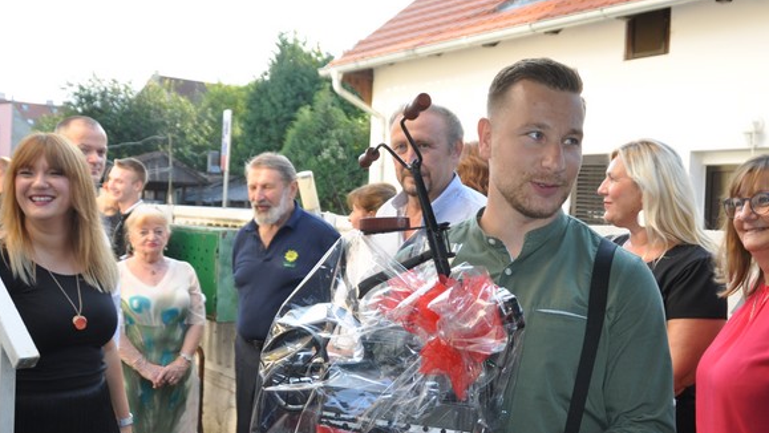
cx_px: 474
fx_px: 816
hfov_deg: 50.0
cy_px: 241
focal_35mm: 40
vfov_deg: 29.7
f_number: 4
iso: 200
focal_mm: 18
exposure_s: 1/200
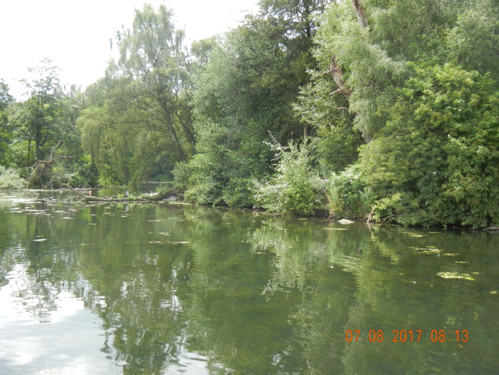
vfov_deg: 36.8
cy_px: 188
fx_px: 562
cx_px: 250
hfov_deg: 47.9
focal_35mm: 39
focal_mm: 7.1
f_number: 3.7
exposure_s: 1/268
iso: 160
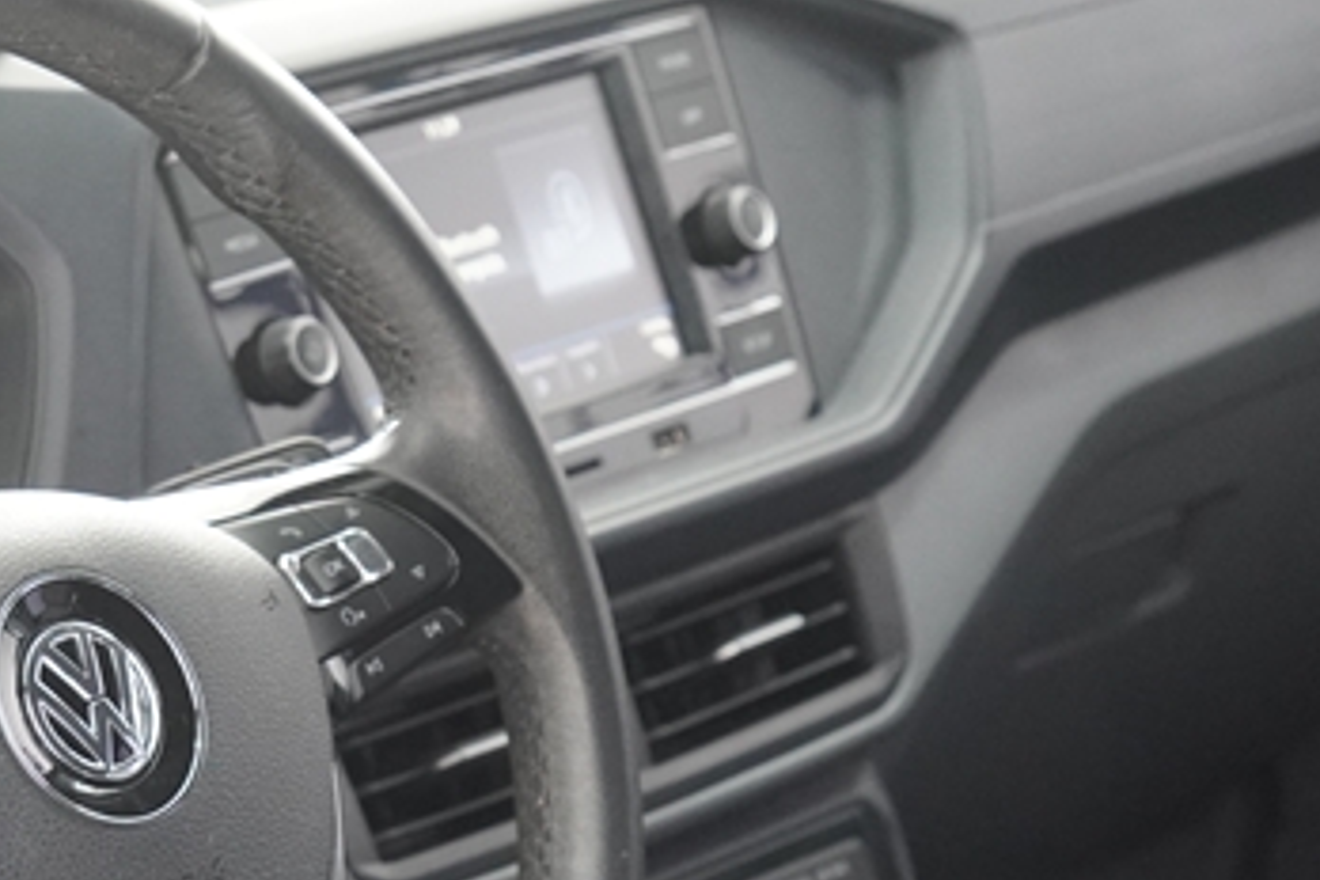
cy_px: 798
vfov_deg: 8.6
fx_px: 5830
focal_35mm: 159
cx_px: 152
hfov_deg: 12.8
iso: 1600
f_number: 3.5
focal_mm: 36
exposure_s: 1/60
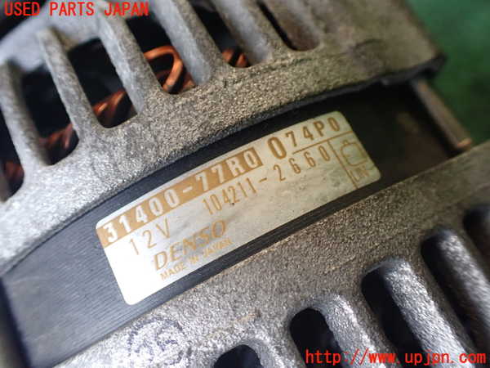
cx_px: 245
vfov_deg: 46.8
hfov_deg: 60.0
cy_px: 184
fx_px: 425
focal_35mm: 30
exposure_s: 1/80
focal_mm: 5.4
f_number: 2.3
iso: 800
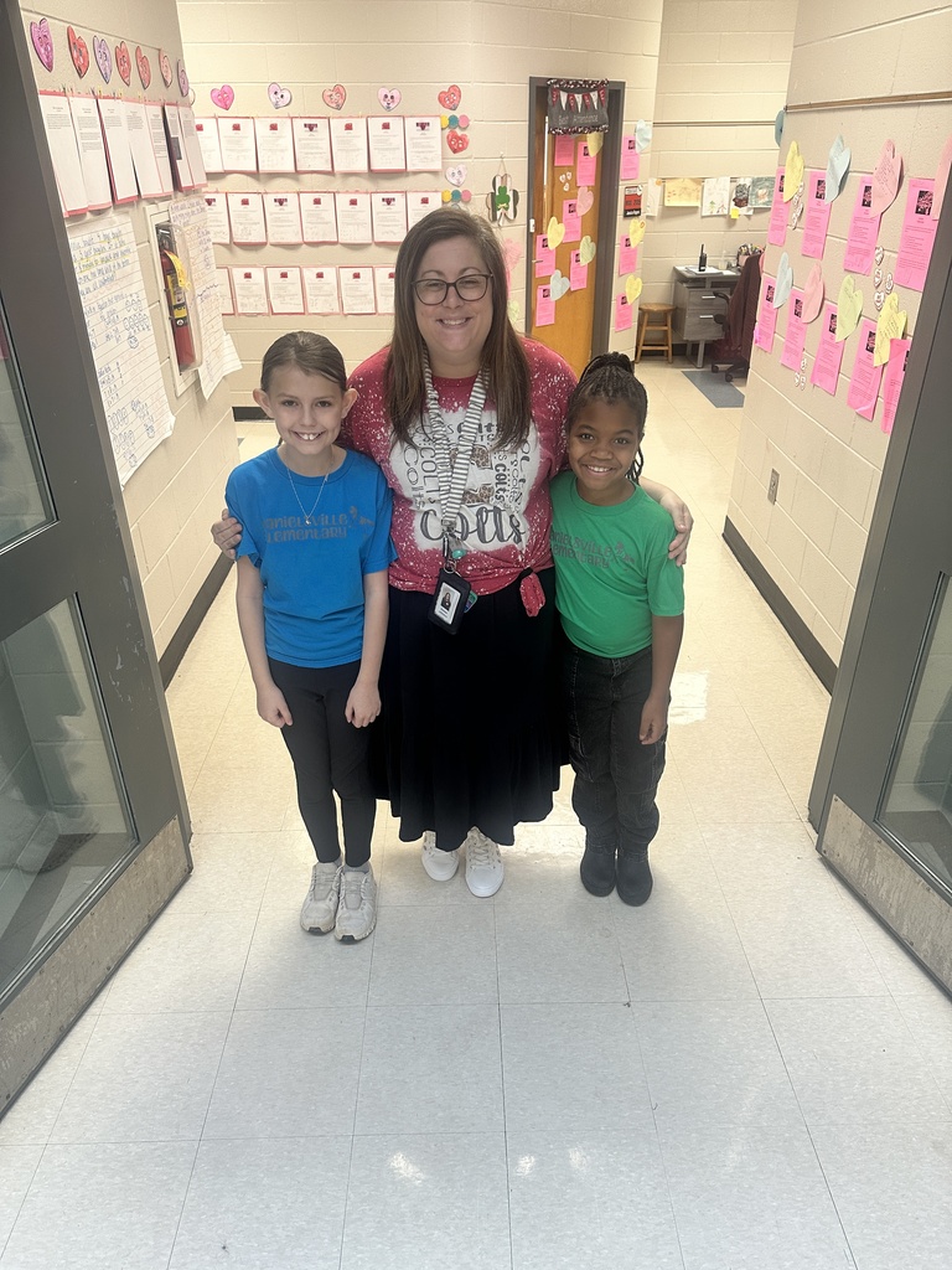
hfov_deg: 56.8
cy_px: 635
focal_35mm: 24
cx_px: 476
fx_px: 880
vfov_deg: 71.6
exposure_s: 1/60
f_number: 1.78
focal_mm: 6.86
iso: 200
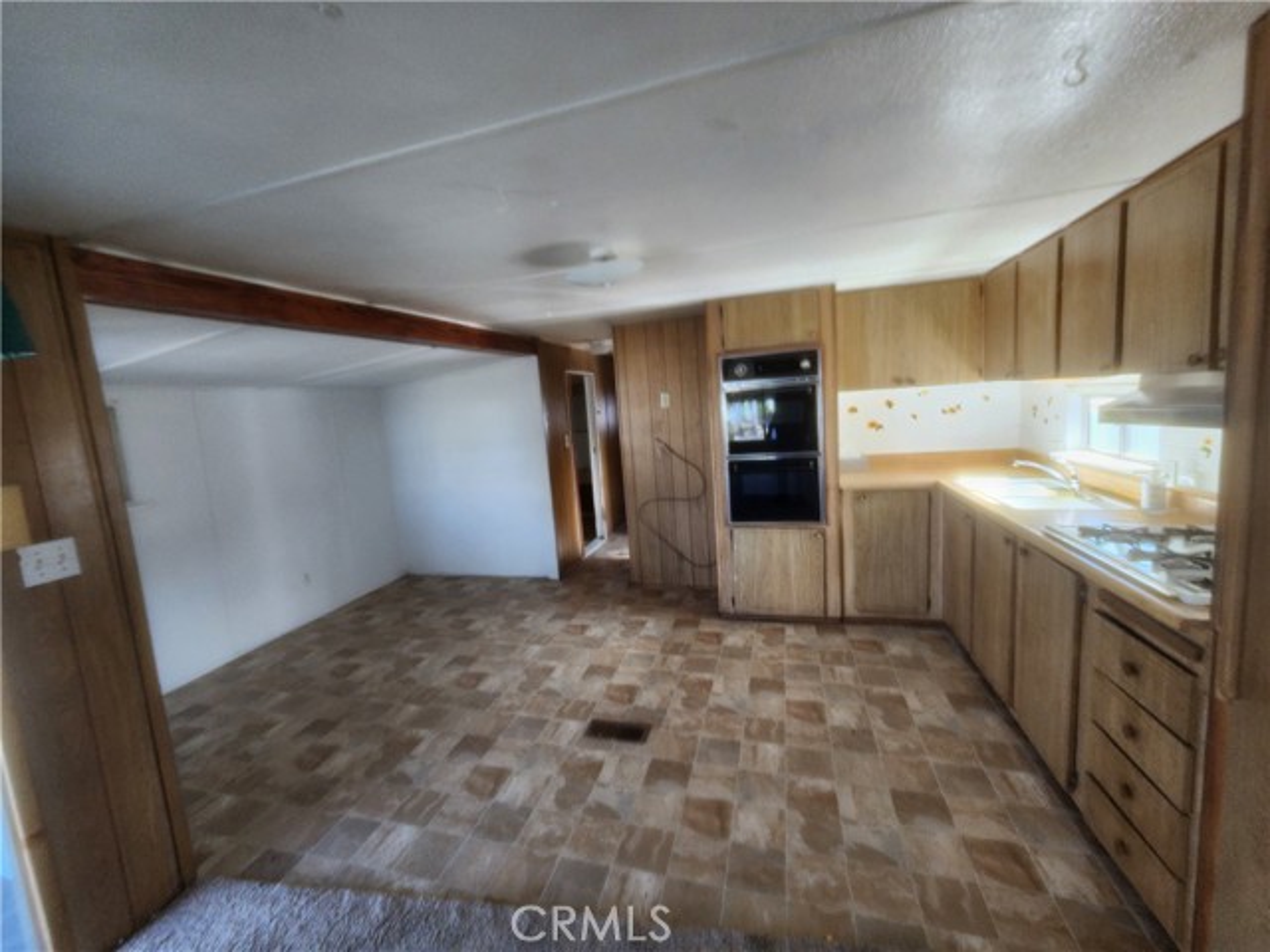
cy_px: 476
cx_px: 635
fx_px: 477
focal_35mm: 13
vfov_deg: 89.9
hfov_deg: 106.2
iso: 200
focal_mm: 2.2
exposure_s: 1/60
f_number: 2.2
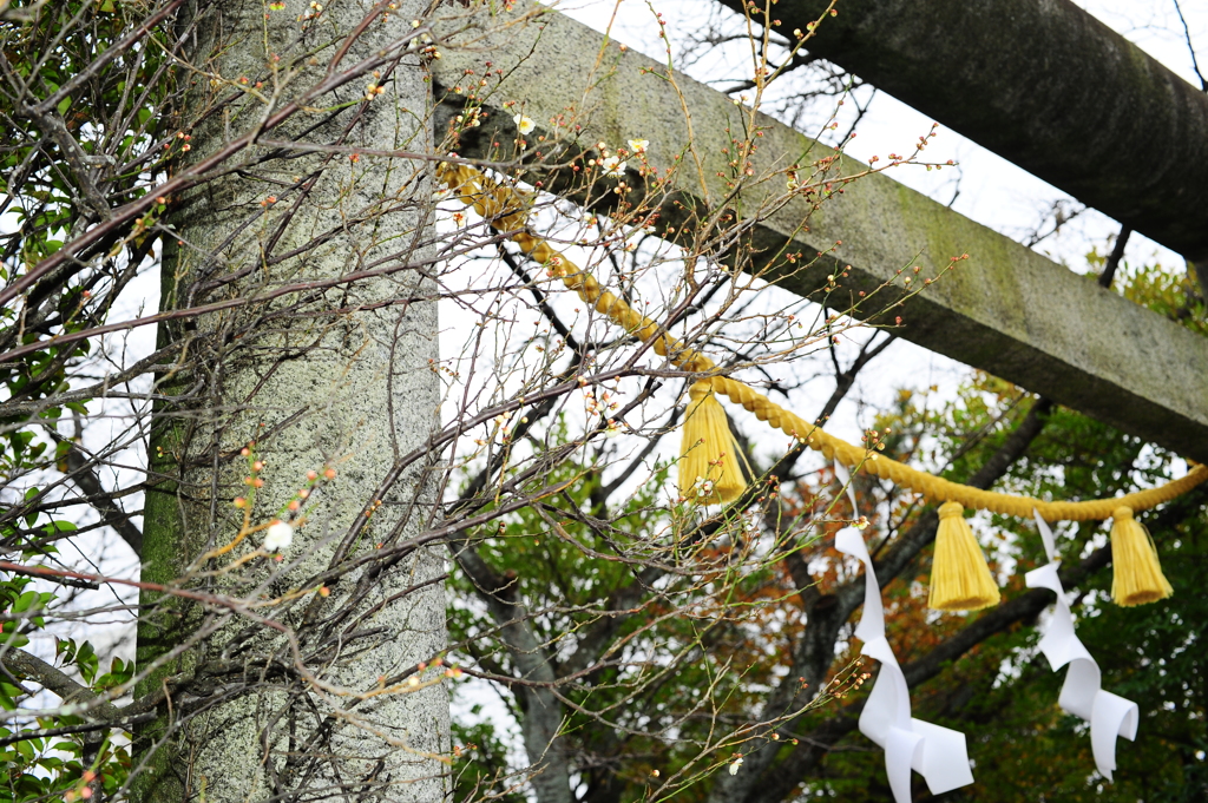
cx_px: 604
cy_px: 402
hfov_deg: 39.6
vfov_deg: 26.9
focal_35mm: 50
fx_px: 1676
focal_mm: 50
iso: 500
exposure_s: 1/250
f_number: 7.1
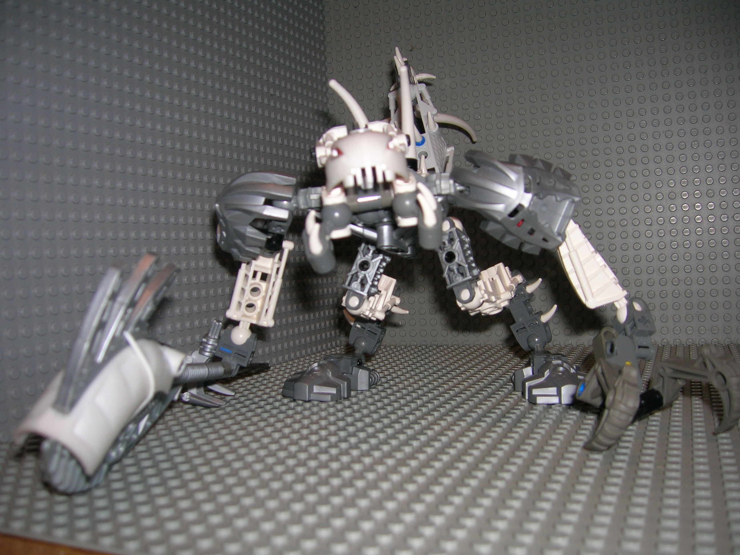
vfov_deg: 41.8
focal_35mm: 34
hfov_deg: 54.0
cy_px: 278
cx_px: 370
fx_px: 727
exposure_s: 1/60.1
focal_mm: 5.7
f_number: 2.9
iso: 50
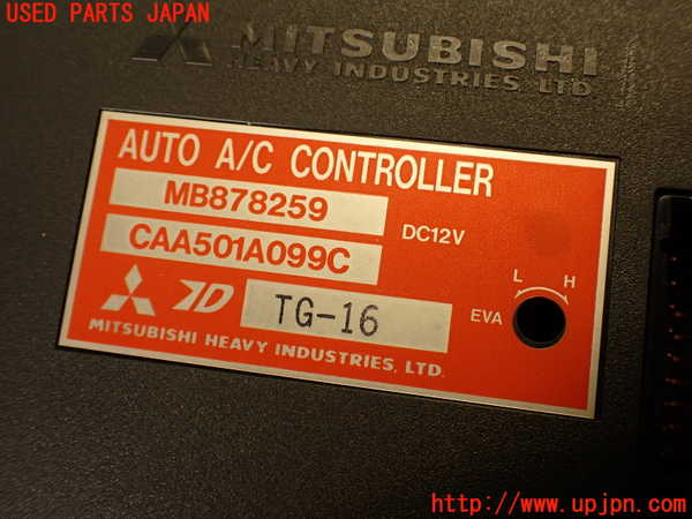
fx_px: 640
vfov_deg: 44.2
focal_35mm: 32
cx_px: 346
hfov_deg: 56.8
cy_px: 260
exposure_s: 1/30
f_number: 2.4
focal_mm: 5.79
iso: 200
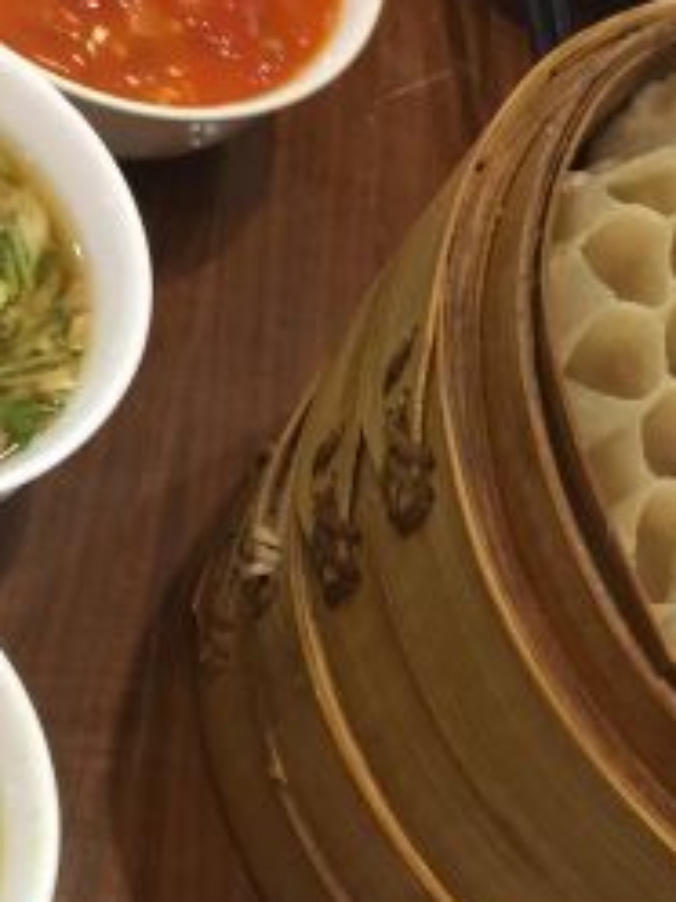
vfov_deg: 23.5
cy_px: 713
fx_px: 2135
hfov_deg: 18.0
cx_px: 427
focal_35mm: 82
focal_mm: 4.15
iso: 64
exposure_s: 1/17
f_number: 2.2
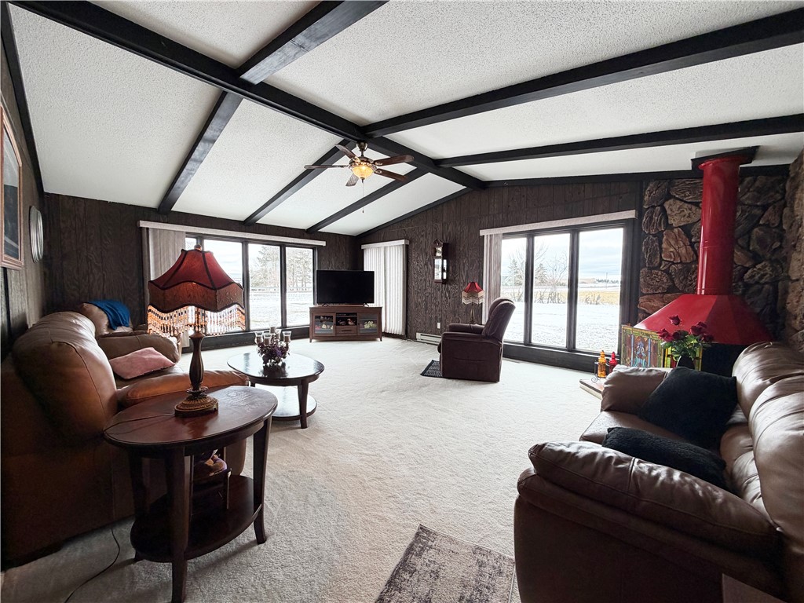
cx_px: 402
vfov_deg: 85.7
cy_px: 302
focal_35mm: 14
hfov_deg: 102.1
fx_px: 325
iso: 80
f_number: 2.2
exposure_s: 1/120
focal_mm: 2.22
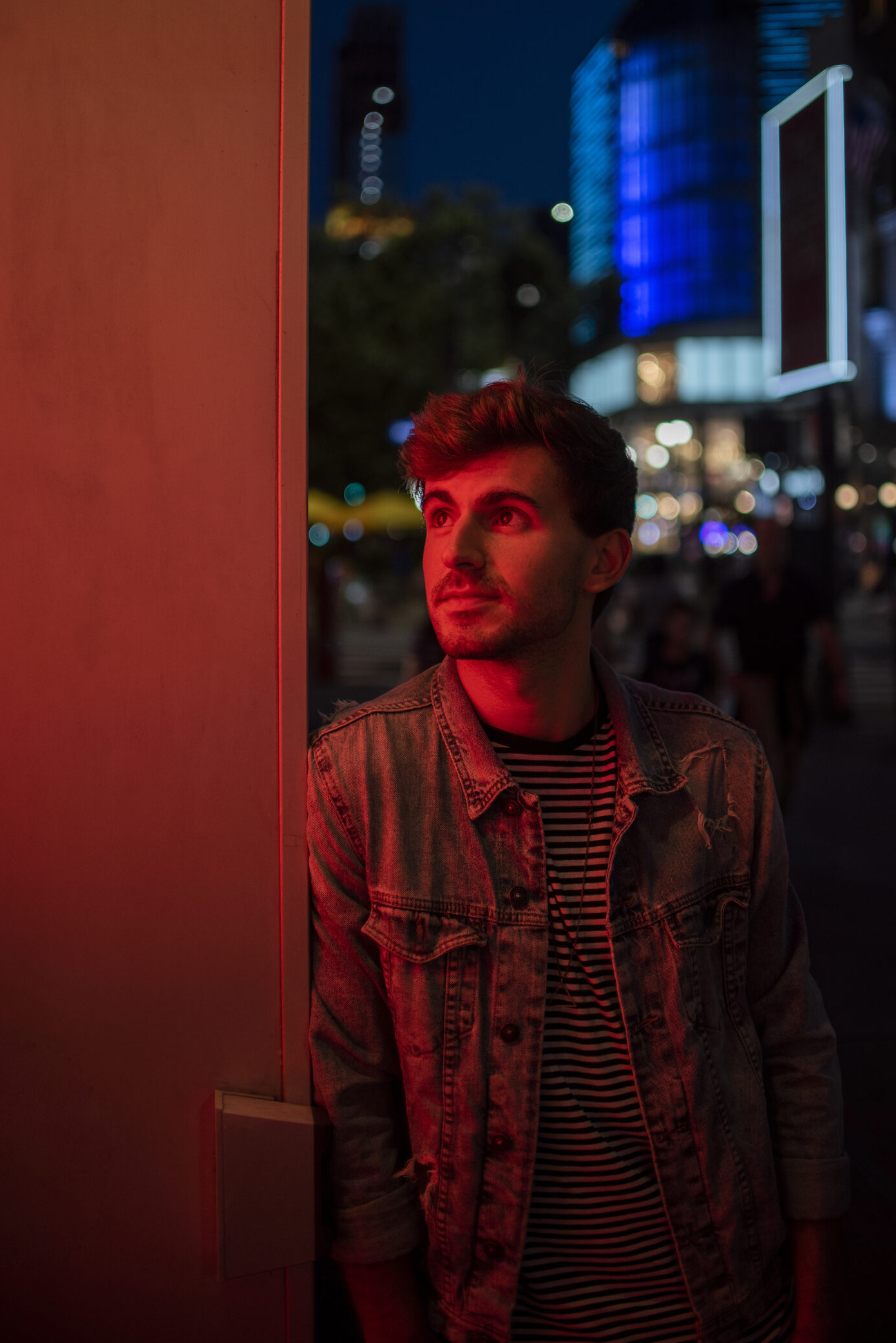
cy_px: 547
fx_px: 1604
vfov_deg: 45.2
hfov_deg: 31.2
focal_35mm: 43
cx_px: 495
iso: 320
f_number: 1.8
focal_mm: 35
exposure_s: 1/125
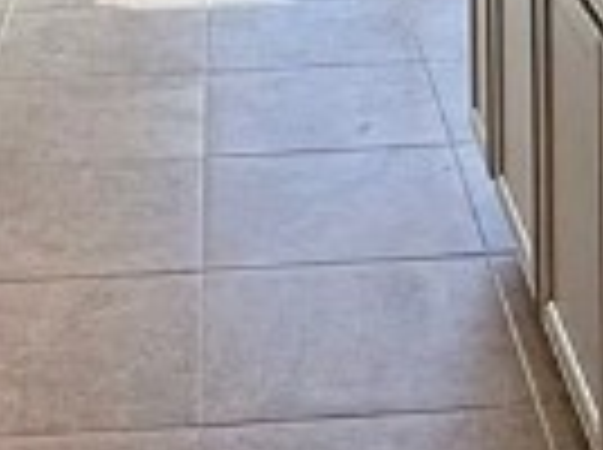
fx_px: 1861
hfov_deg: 18.4
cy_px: -504
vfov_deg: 12.0
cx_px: 387
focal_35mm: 107
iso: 50
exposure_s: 1/250
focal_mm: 2.22
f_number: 2.2
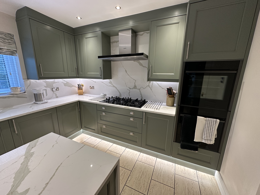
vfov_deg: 85.7
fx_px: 105
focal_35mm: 14
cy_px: 98
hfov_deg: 102.1
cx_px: 130
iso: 160
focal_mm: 2.22
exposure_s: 1/50
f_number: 2.2
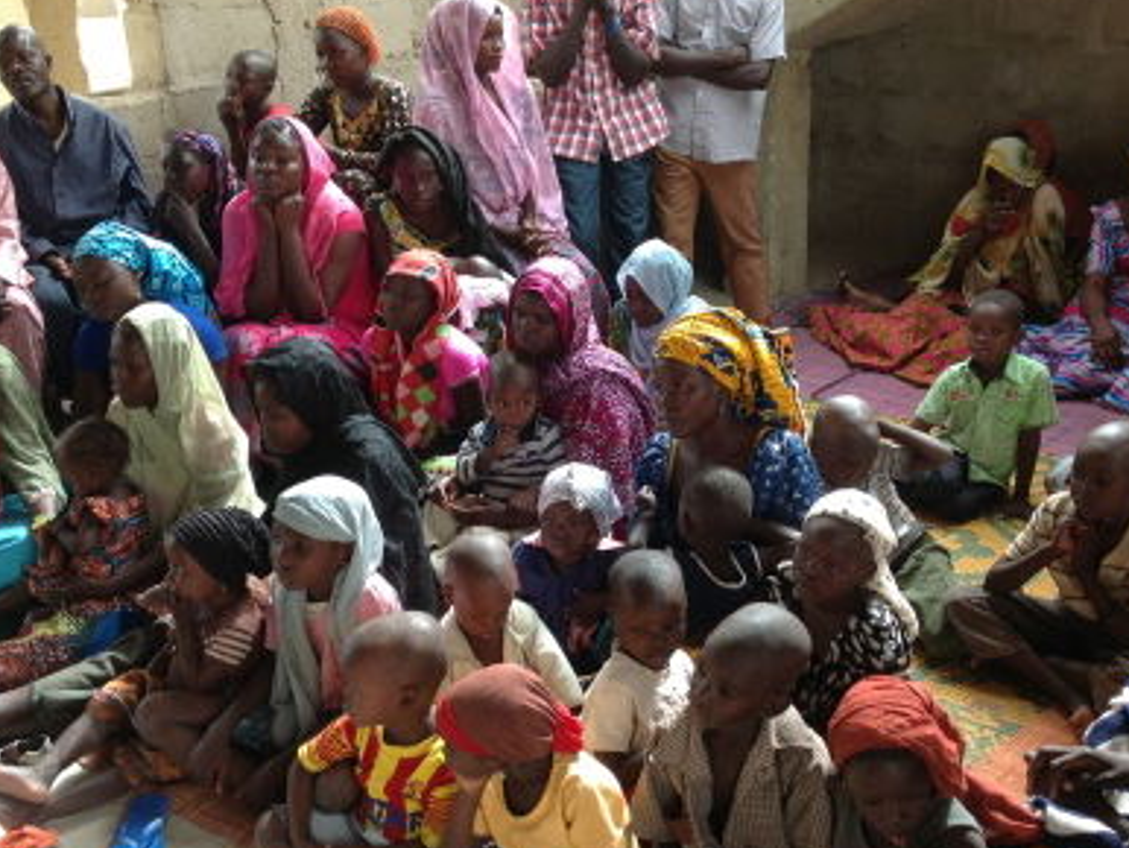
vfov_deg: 32.1
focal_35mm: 45
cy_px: 501
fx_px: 1469
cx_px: 620
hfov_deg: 42.0
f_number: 2.4
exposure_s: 1/131
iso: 50
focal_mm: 4.28
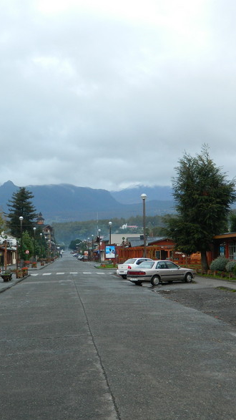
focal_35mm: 52
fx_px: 579
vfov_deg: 39.9
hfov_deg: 22.9
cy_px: 214
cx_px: 75
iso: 80
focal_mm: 6.2
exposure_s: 1/60
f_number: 3.3
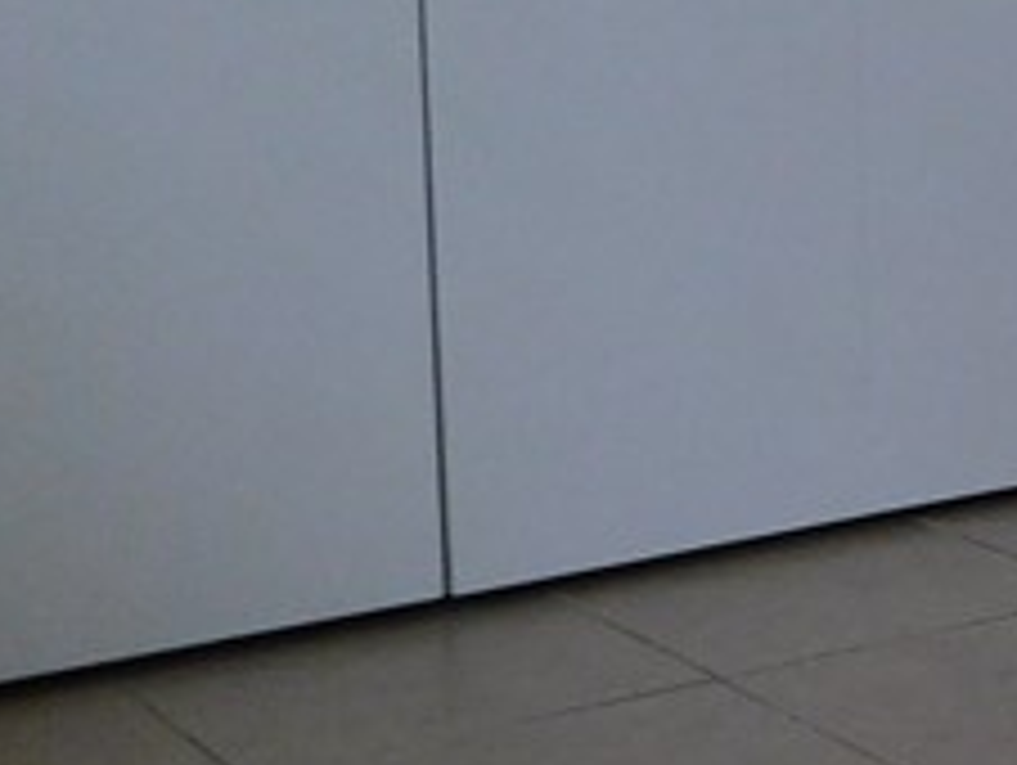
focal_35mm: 104
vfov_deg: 14.1
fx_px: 3059
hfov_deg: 16.0
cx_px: 1827
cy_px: 58
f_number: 3
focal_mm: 4
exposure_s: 1/30
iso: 250
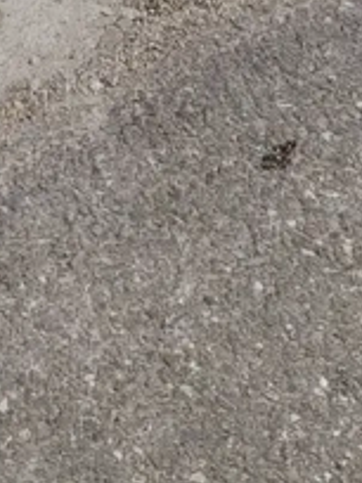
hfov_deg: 8.5
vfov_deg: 9.5
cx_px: -556
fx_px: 2189
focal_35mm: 157
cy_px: -1023
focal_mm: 5.25
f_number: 1.75
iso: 172
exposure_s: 1/100
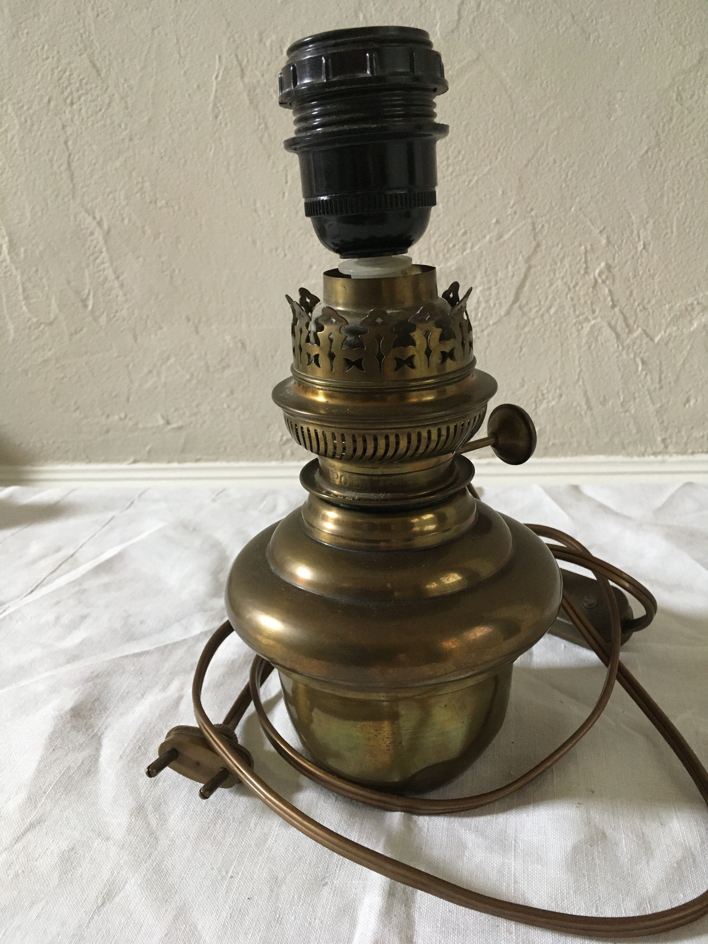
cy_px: 472
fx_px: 791
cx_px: 354
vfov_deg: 61.7
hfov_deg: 48.2
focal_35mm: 29
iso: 200
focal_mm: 4.15
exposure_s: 1/20
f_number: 2.2
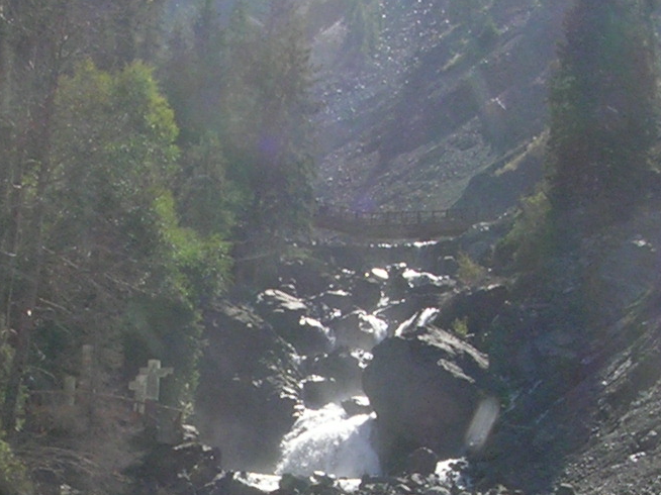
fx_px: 2271
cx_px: 168
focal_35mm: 119
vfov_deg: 12.2
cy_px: 540
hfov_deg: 16.5
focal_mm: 5.8
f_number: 5.6
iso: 50
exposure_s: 1/264
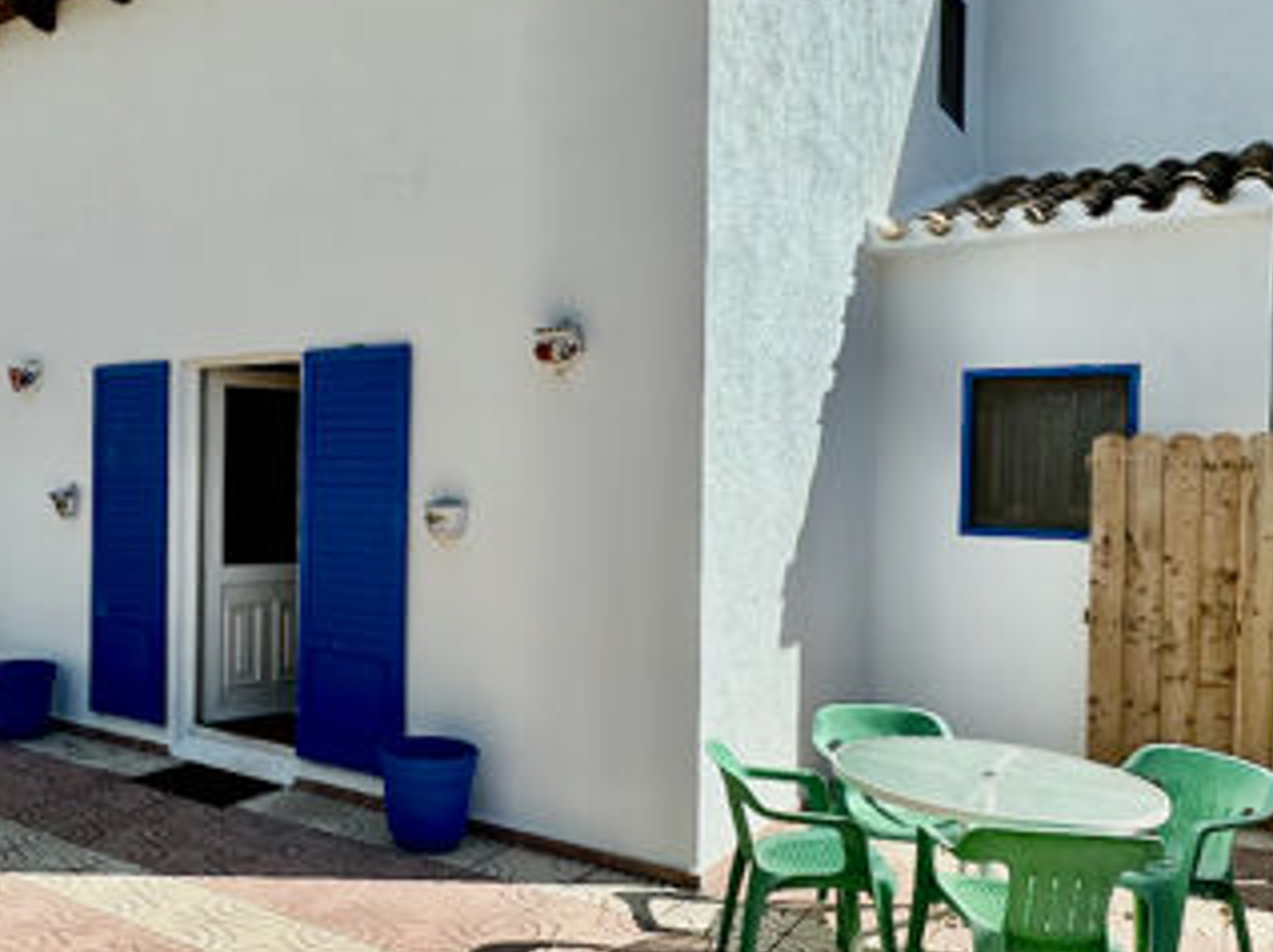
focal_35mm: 31
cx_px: 366
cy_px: 488
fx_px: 1139
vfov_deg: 45.4
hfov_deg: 56.3
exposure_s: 1/2415
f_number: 2.2
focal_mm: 2.22
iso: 50
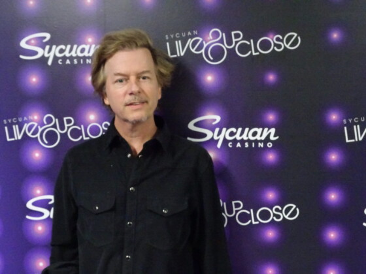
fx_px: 529
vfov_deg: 29.1
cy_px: 137
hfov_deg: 38.2
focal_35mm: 50
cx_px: 183
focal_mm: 8.51
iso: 3200
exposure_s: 1/30
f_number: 4.5
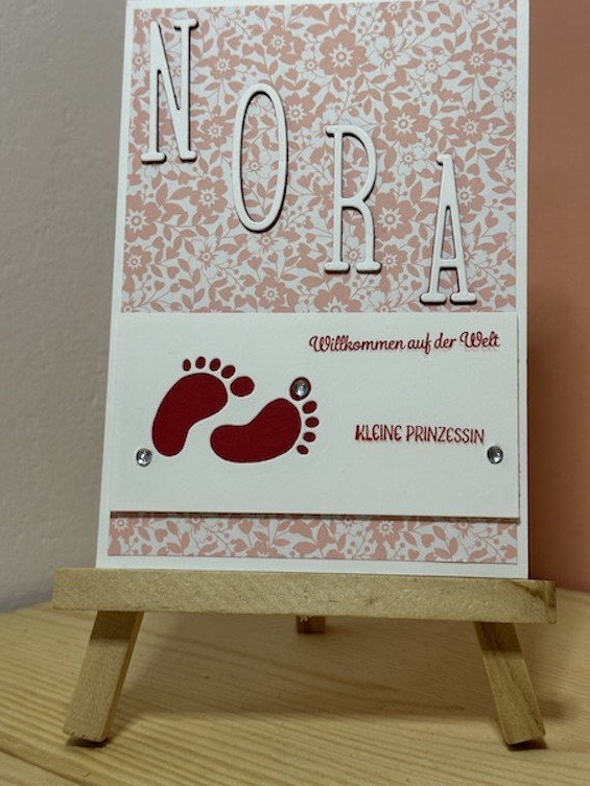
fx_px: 1159
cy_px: 375
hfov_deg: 28.6
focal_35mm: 51
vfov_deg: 37.5
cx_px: 311
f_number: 1.78
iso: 80
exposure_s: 1/69
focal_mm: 6.86
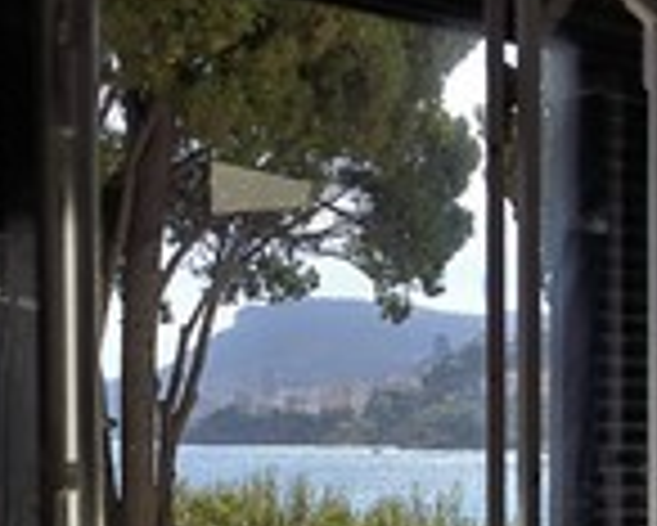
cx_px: 752
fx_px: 1362
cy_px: 468
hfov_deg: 24.9
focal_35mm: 70
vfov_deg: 21.4
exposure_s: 1/800
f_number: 8
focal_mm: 26
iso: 200
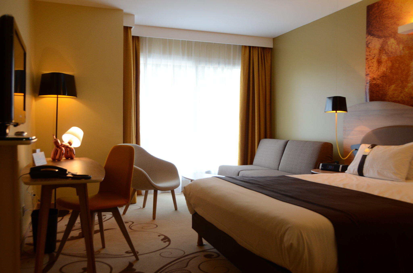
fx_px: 378
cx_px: 206
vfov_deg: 39.8
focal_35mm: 33
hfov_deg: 57.3
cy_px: 136
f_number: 5
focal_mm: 22
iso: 500
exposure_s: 1/80
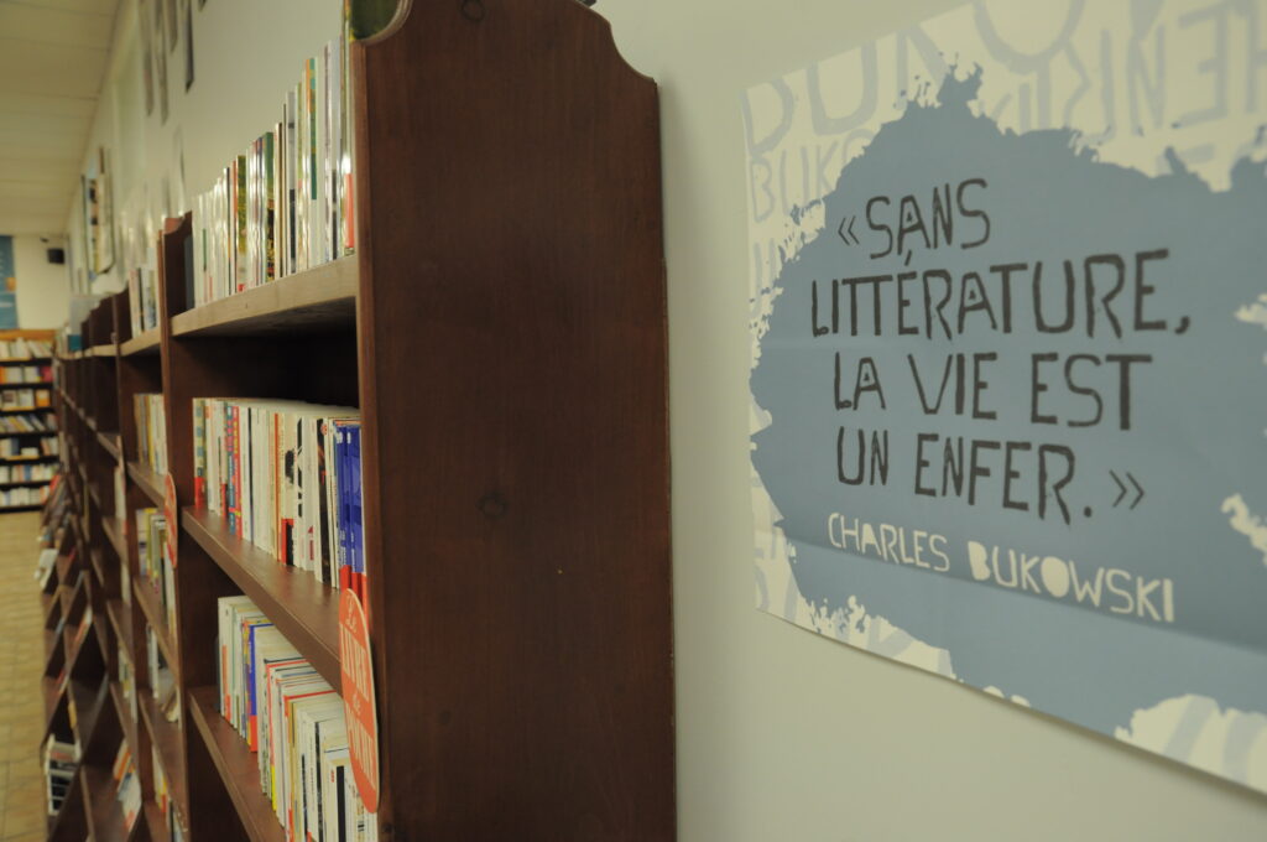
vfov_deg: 28.0
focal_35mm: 48
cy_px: 421
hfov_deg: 41.2
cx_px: 634
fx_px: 1687
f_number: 4
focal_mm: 32
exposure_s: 1/60
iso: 800
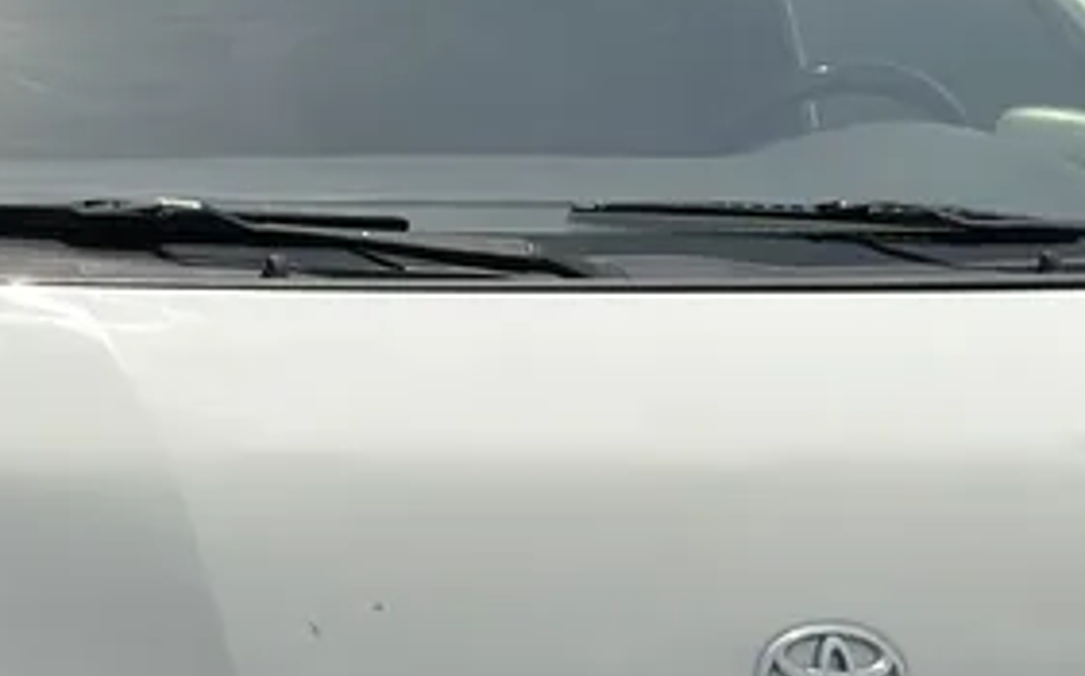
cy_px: 73
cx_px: 39
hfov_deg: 17.6
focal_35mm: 116
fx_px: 3427
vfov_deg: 11.2
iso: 100
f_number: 1.78
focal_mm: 6.86
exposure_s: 1/13699
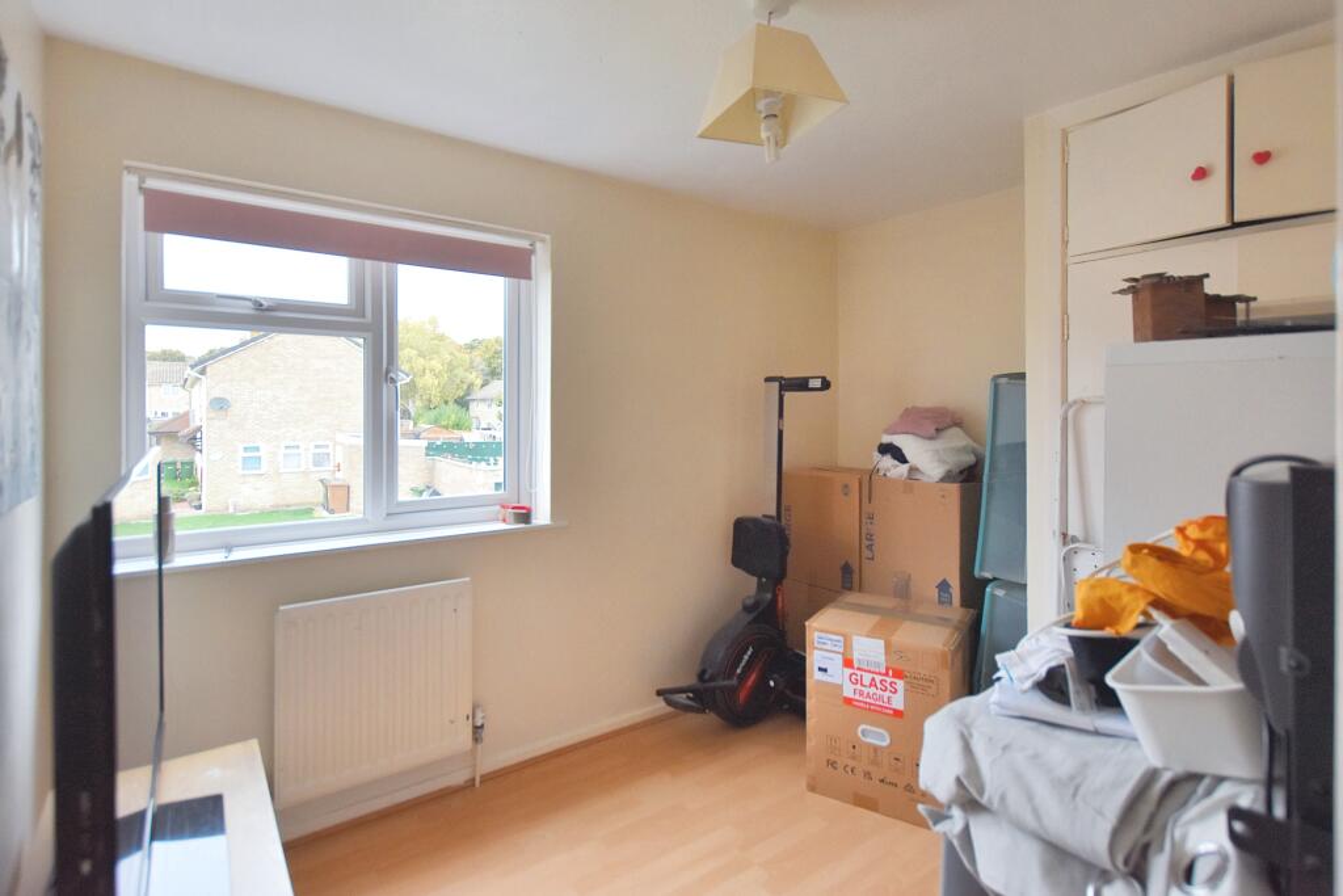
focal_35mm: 17
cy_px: 448
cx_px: 672
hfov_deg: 92.4
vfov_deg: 69.7
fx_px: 644
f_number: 3.5
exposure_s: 1/250
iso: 560
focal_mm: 11.5
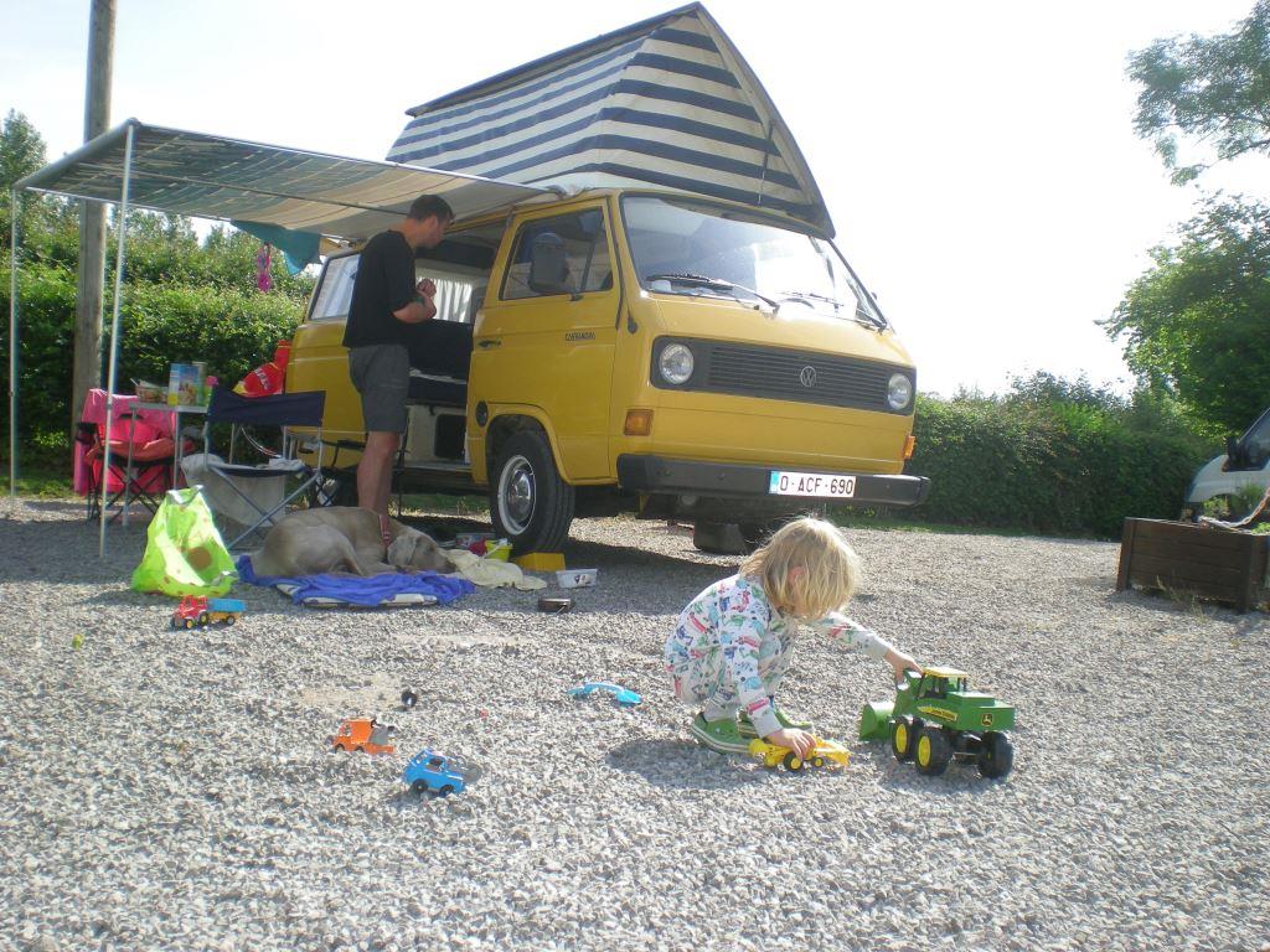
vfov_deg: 37.7
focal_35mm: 38
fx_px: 1394
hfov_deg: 49.0
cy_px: 476
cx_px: 635
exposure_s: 1/296
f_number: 4.6
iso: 77
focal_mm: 6.3
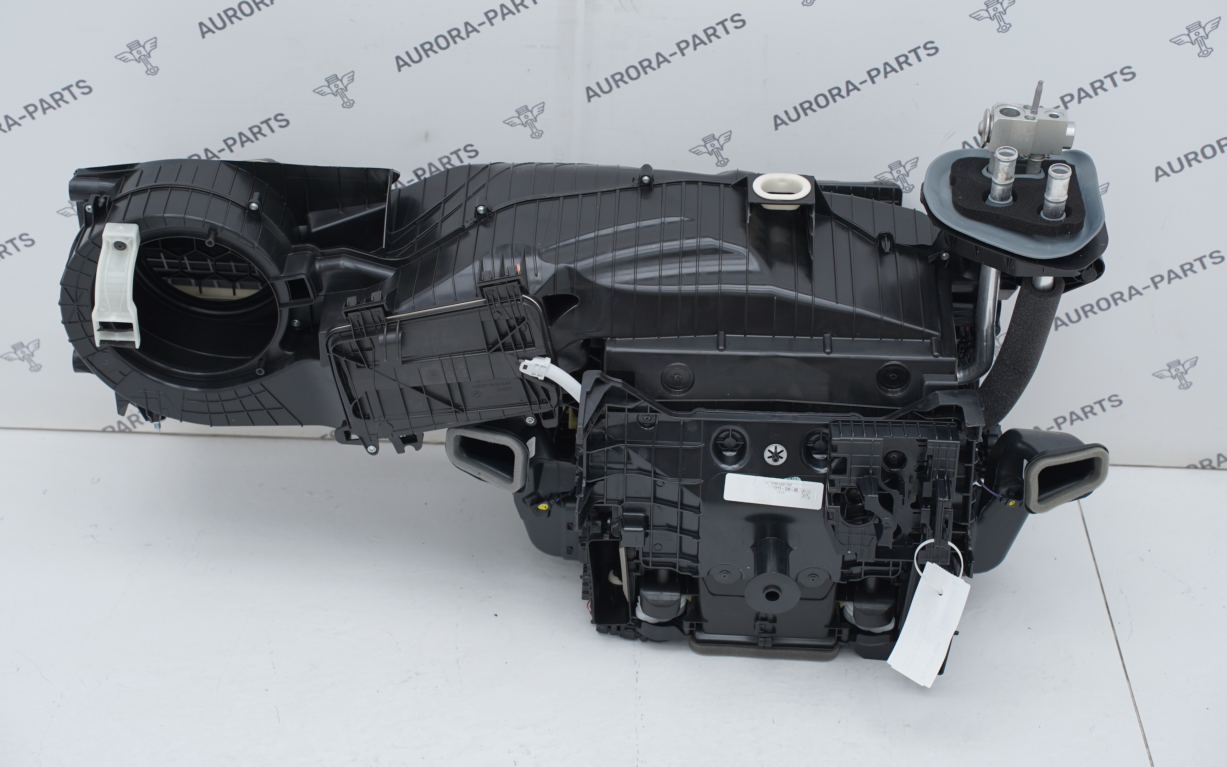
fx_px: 2474
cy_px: 364
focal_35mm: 74
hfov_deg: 27.8
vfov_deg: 17.6
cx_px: 613
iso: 640
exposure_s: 1/125
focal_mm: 72
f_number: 6.3
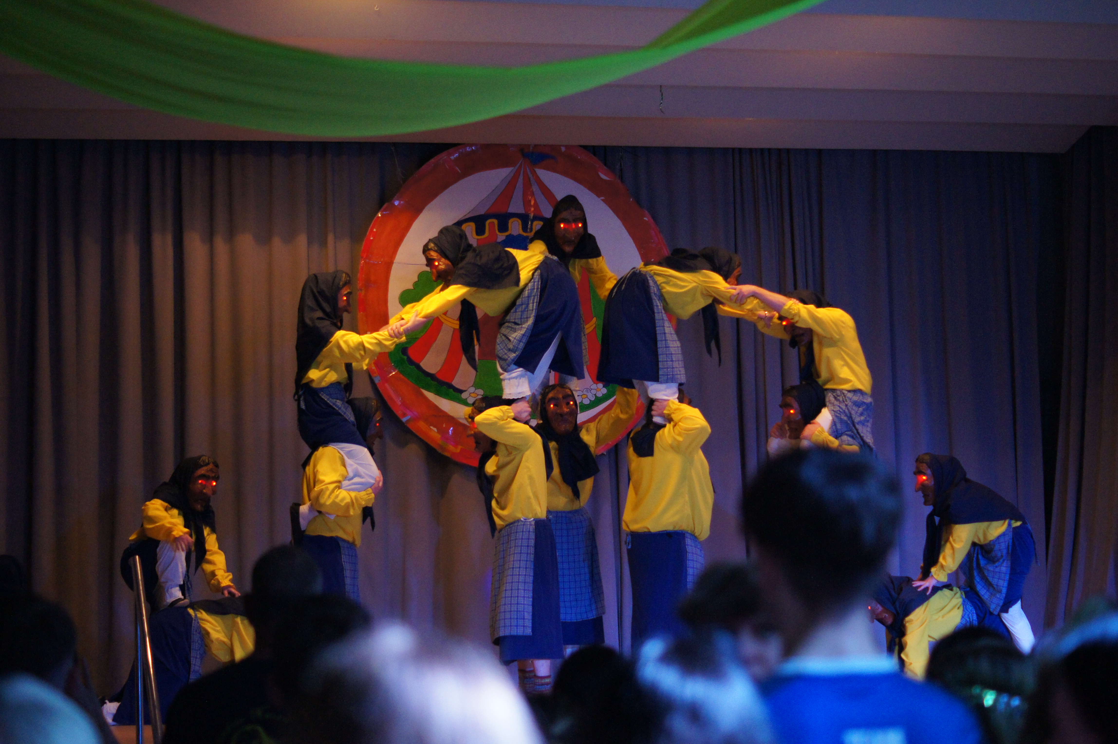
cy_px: 372
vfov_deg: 18.2
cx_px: 559
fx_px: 2328
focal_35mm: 75
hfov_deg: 27.0
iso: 1600
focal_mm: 50
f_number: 2
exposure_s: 1/60
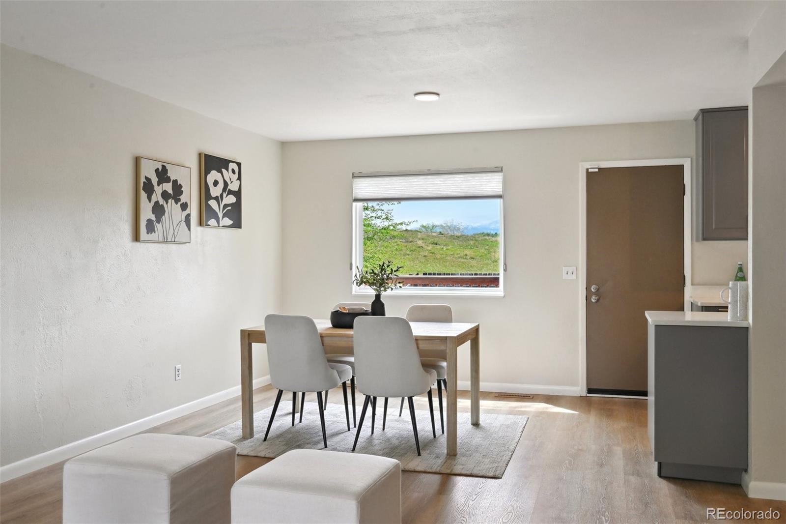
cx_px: 393
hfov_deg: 61.9
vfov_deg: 43.6
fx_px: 655
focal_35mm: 30
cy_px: 262
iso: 400
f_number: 10
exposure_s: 1/125
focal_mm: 30
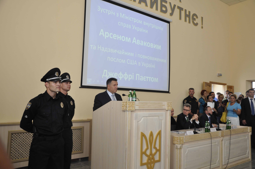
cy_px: 84
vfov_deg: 41.6
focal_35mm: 32
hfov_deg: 59.6
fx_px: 223
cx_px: 128
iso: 500
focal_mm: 21
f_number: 4
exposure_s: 1/60
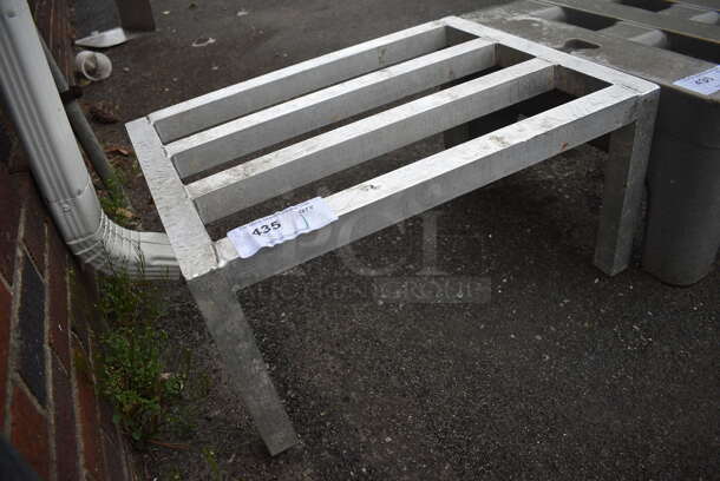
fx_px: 541
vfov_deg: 48.0
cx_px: 360
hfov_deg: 67.3
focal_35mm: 27
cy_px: 240
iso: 400
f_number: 4.5
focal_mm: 18
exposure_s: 1/250
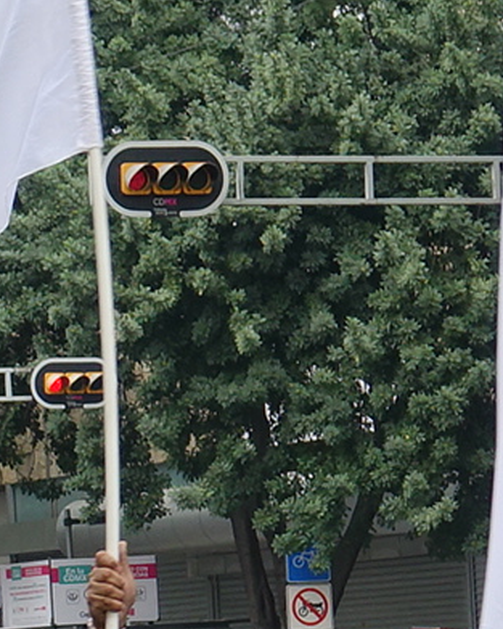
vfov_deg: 5.9
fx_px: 6101
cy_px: 666
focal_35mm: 328
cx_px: -368
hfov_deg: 4.7
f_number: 3.2
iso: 100
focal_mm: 18.21
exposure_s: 1/100
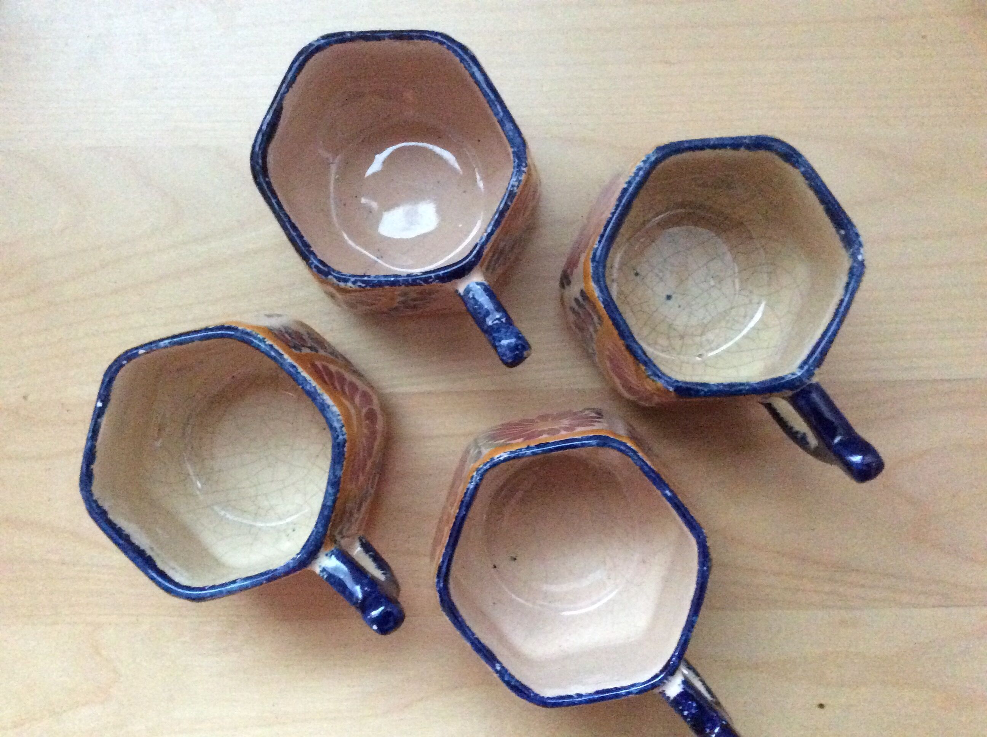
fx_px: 911
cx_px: 494
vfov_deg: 44.1
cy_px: 368
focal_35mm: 32
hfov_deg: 56.9
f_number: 2.4
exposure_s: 1/15
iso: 640
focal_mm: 3.3
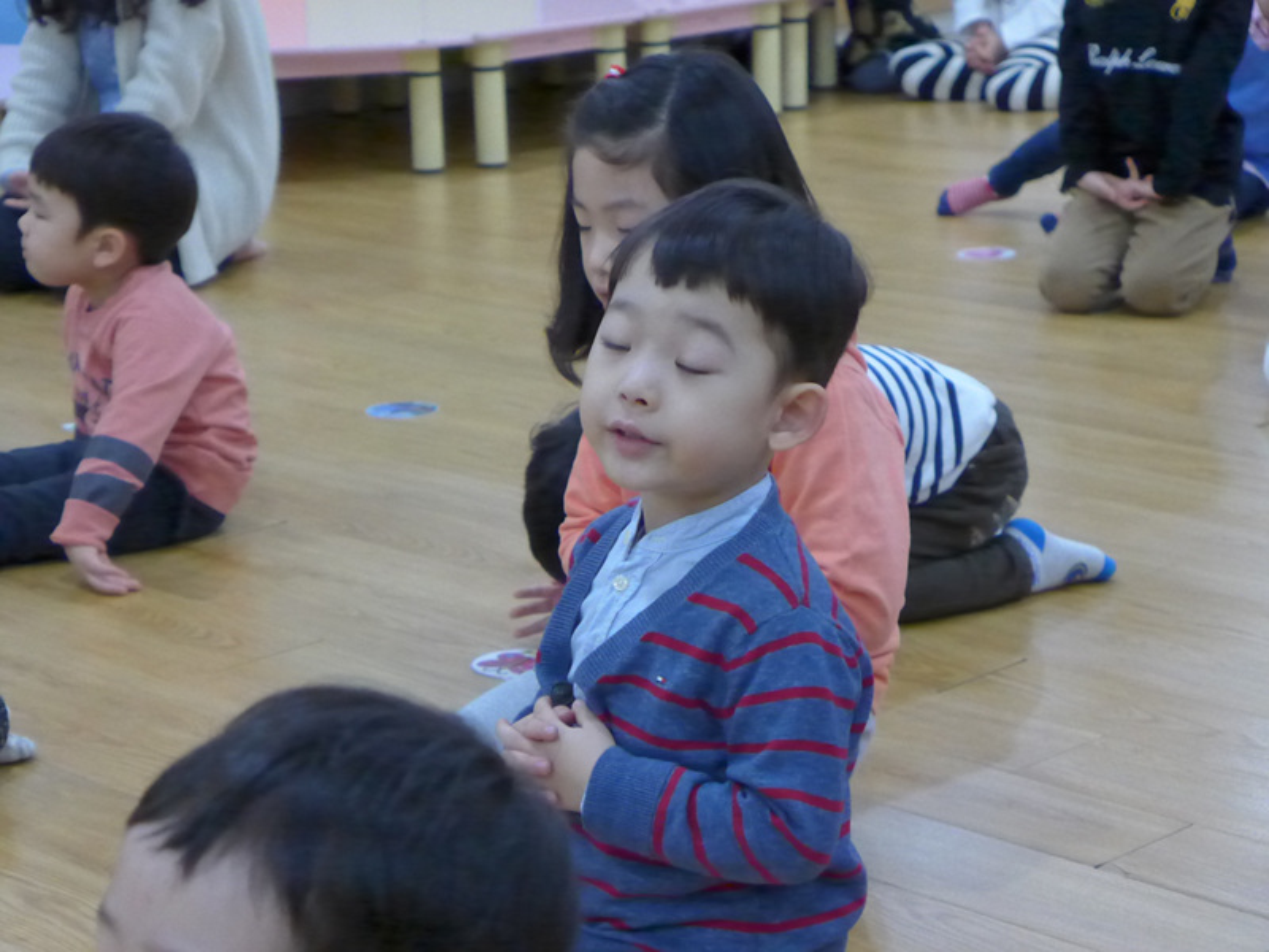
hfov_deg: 21.8
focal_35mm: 90
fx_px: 3299
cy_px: 476
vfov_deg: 16.4
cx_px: 634
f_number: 2.3
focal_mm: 17.7
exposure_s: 1/400
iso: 1600
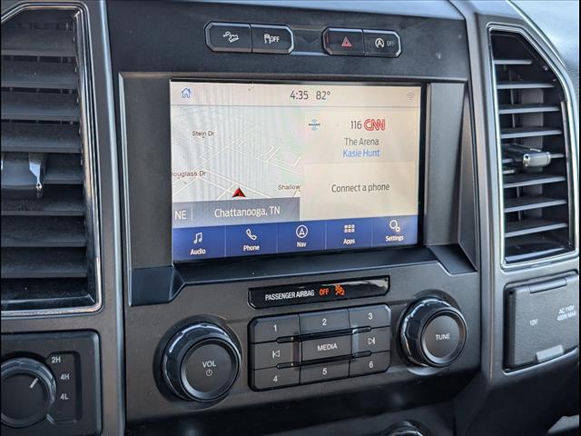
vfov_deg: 29.7
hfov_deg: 38.9
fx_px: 822
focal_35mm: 49
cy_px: 218
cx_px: 290
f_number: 1.68
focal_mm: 6.9
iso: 152
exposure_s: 1/357
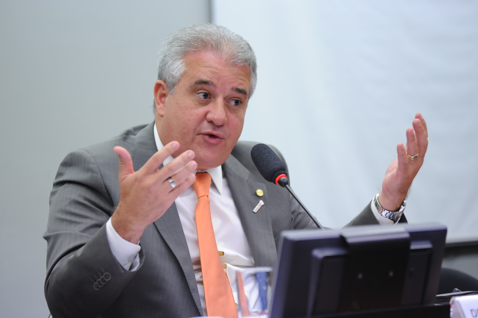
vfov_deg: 6.6
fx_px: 2747
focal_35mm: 207
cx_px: 235
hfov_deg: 9.9
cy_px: 163
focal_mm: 200
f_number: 4
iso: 2000
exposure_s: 1/400
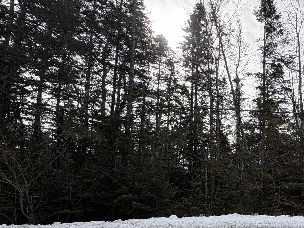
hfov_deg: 59.5
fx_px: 237
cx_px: 248
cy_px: 167
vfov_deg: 49.6
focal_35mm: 27
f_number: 2.2
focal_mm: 2.22
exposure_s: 1/1299
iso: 64
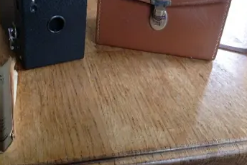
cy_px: 46
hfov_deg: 38.7
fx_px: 350
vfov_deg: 26.2
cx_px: 98
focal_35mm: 51
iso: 50
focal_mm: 4.28
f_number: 2.4
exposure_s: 1/15
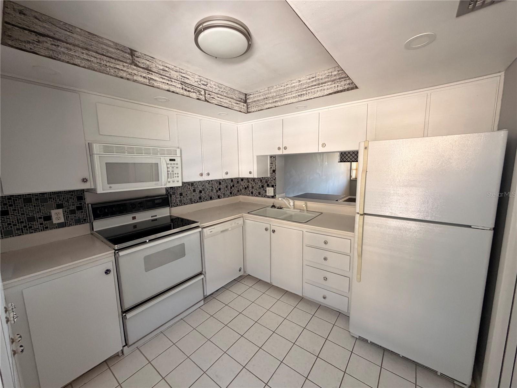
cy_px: 194
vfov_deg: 85.7
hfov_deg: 102.1
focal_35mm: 14
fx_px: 209
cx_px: 258
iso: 320
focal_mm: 2.22
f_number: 2.2
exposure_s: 1/120
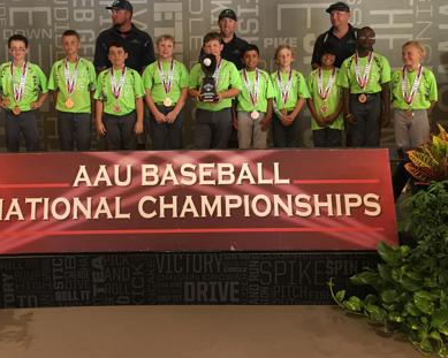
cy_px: 128
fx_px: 530
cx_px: 176
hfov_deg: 45.5
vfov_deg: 37.0
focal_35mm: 40
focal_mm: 4.15
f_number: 2.2
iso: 200
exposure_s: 1/17
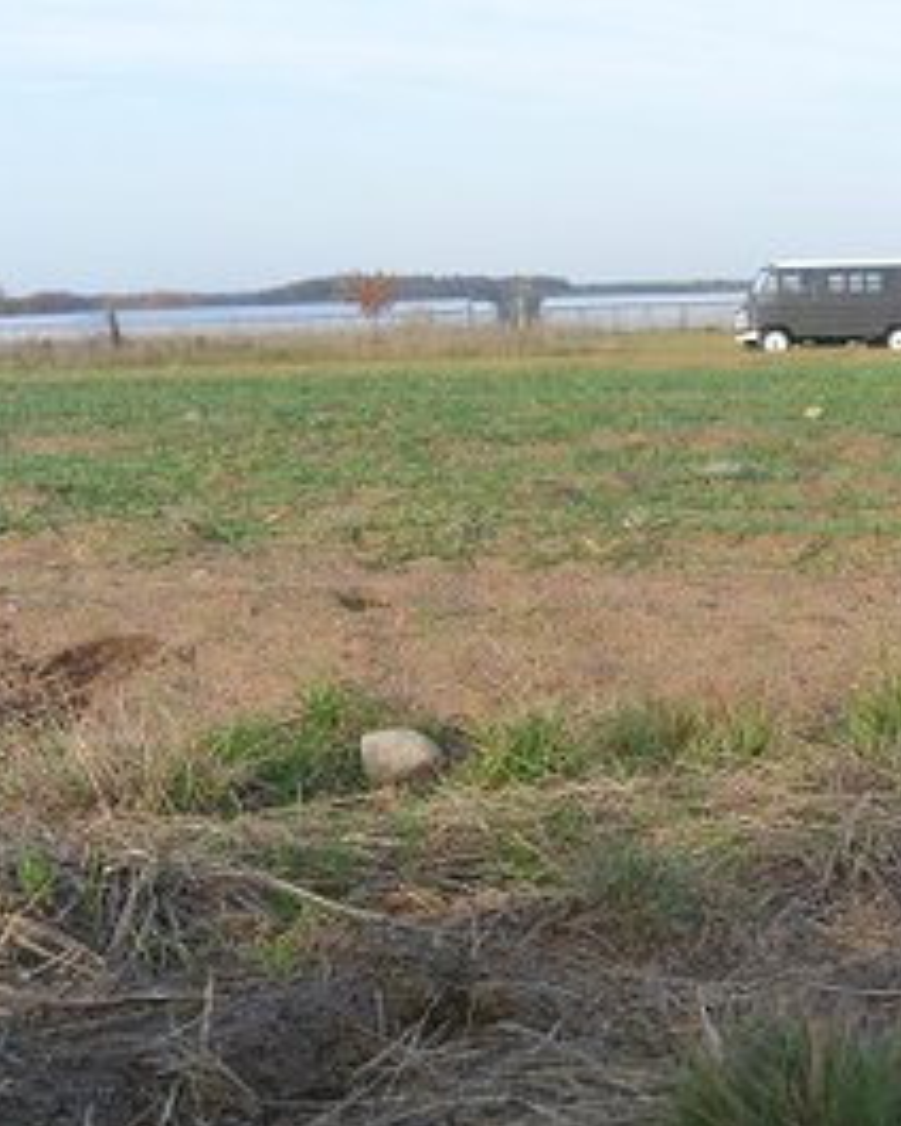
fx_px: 1700
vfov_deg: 36.7
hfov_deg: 29.3
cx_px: 667
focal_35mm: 51
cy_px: 565
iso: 200
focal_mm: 13.5
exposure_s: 1/320
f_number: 4
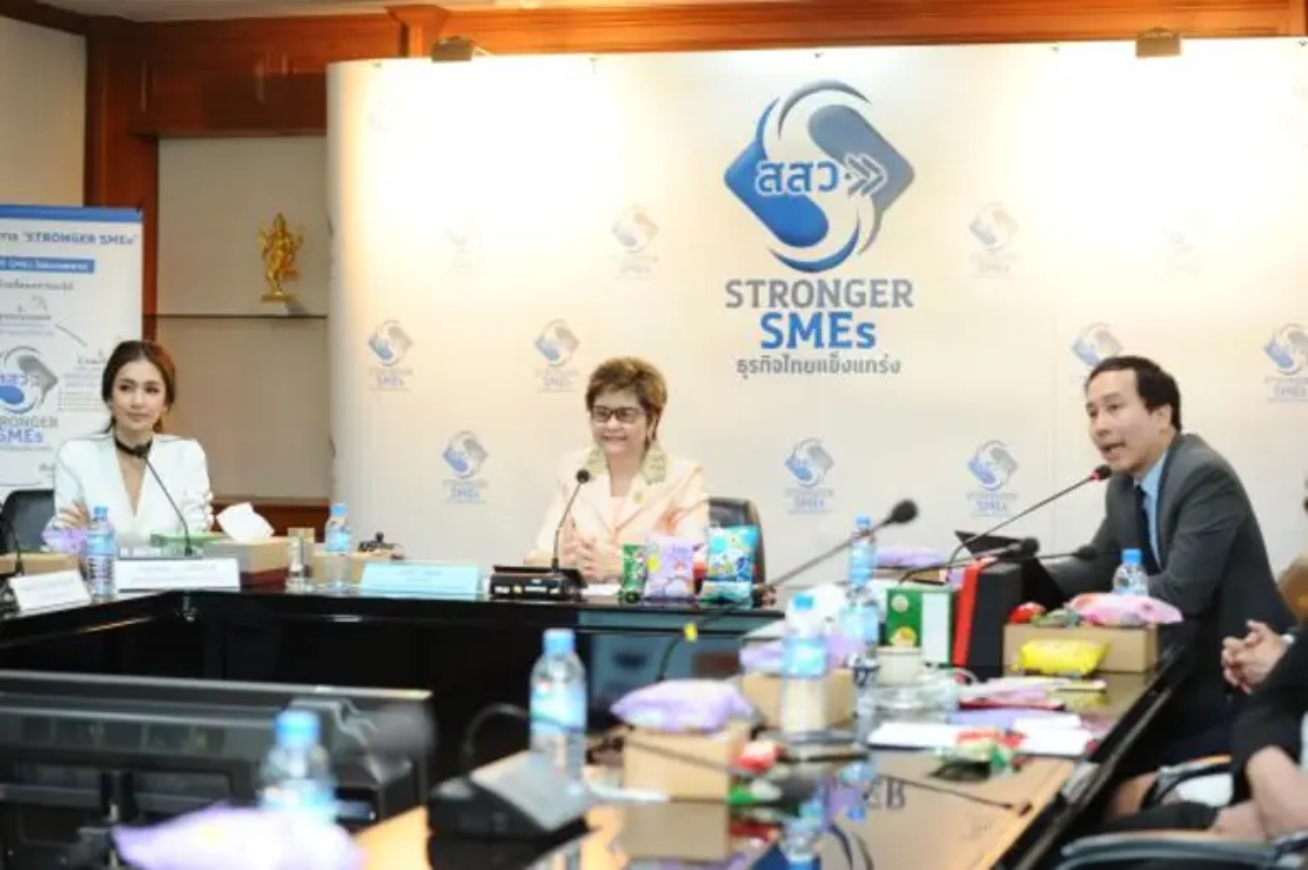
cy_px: 435
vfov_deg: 19.4
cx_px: 654
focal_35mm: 70
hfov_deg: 28.9
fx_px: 2542
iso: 1600
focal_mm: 70
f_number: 4
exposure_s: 1/60
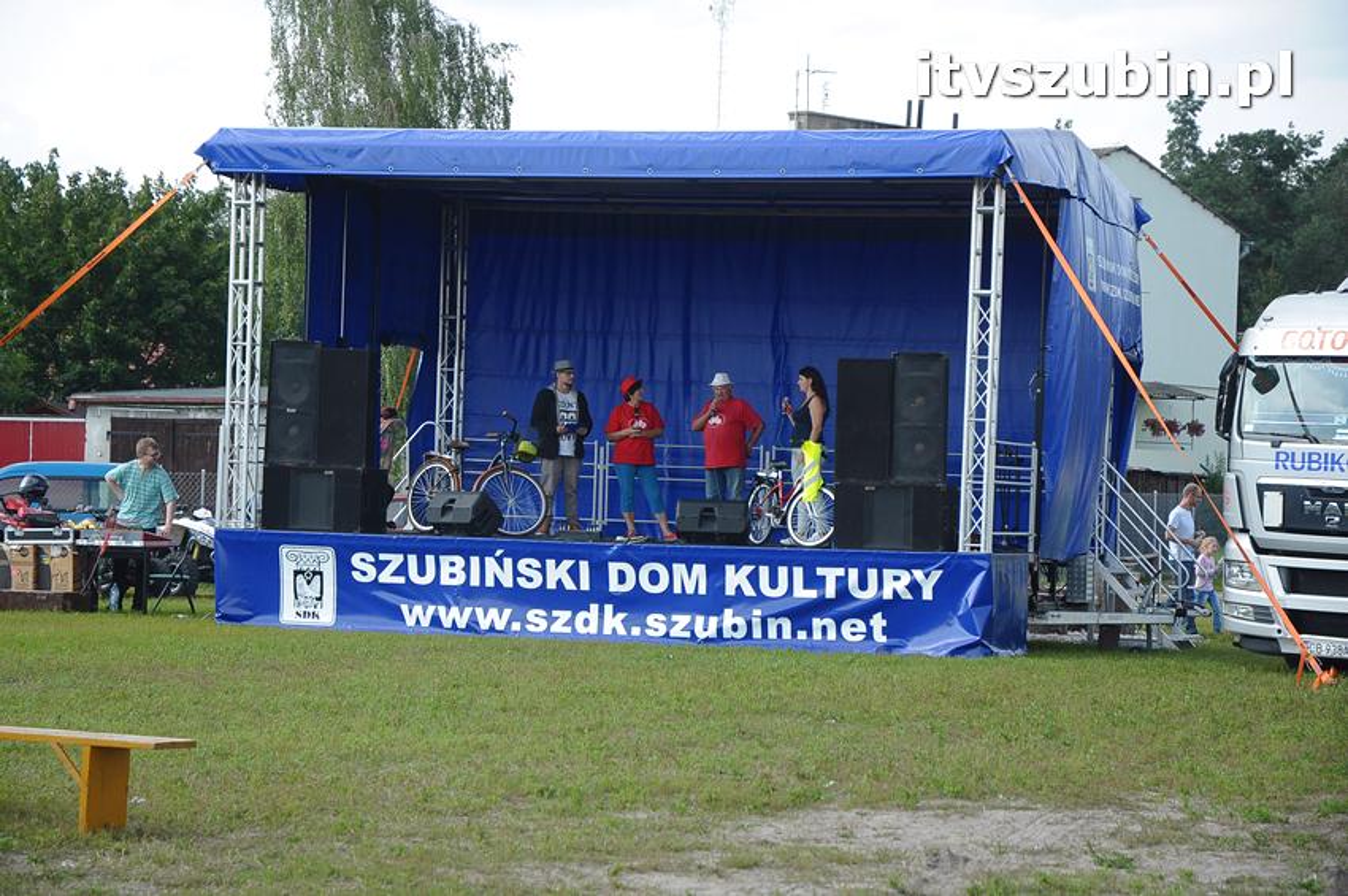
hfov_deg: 19.5
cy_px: 448
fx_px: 3928
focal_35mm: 105
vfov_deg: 13.0
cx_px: 674
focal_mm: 70
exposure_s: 1/800
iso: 400
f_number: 5.6
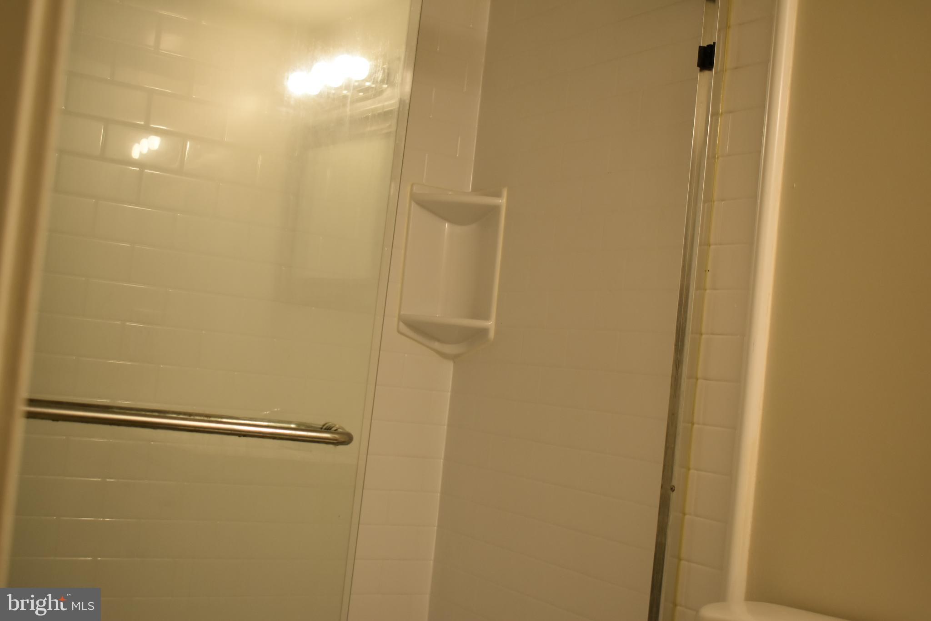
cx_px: 466
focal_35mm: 45
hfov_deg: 43.6
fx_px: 1164
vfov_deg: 29.9
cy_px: 310
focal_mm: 30
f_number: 5
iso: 800
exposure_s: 1/100
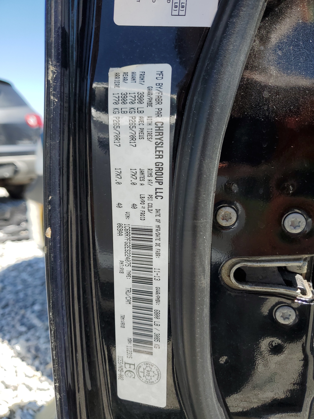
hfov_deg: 53.1
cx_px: 157
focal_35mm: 26
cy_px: 210
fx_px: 314
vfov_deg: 67.3
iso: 50
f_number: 1.5
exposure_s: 1/1429
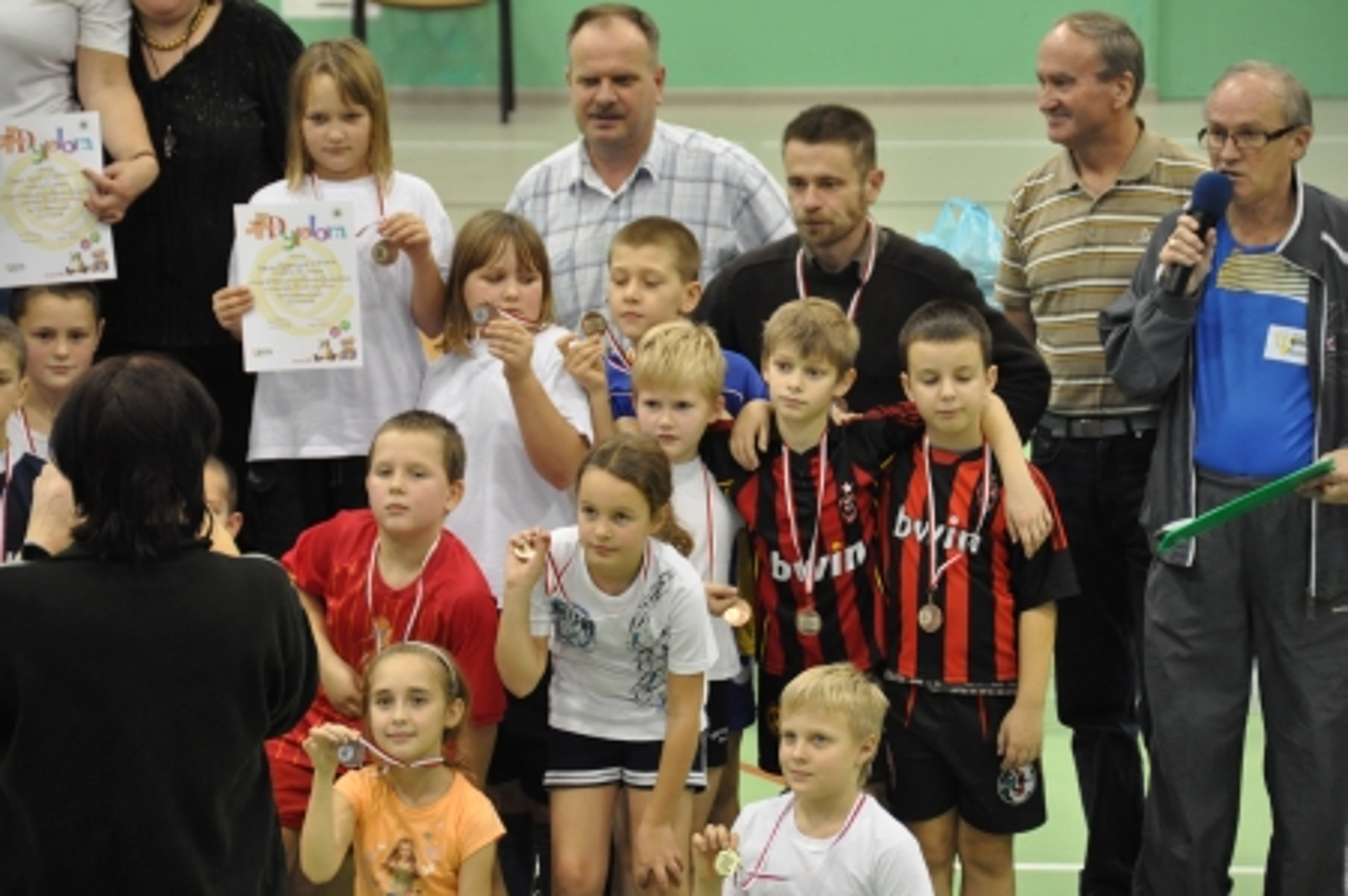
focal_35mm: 225
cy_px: 448
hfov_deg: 9.2
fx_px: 8416
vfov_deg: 6.1
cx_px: 674
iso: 1600
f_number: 5.6
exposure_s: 1/50
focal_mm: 150
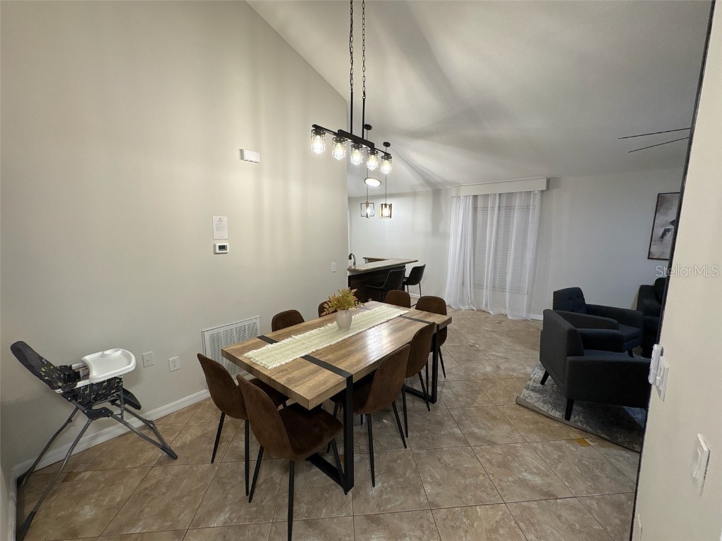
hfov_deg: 102.1
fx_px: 292
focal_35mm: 14
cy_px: 270
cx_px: 361
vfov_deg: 85.7
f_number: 2.2
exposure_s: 1/60
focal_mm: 2.22
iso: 160
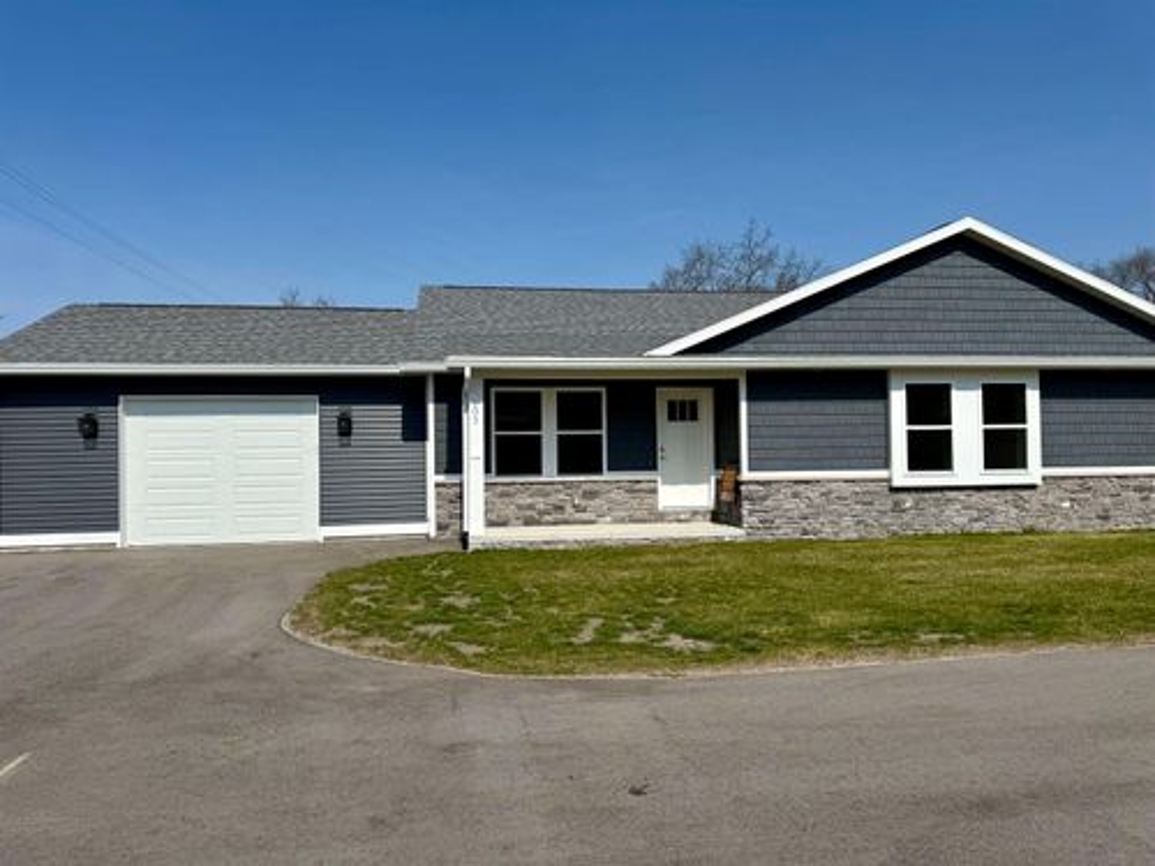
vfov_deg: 56.8
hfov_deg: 71.6
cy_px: 433
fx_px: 801
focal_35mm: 24
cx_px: 578
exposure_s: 1/8130
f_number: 1.78
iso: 80
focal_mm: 6.76
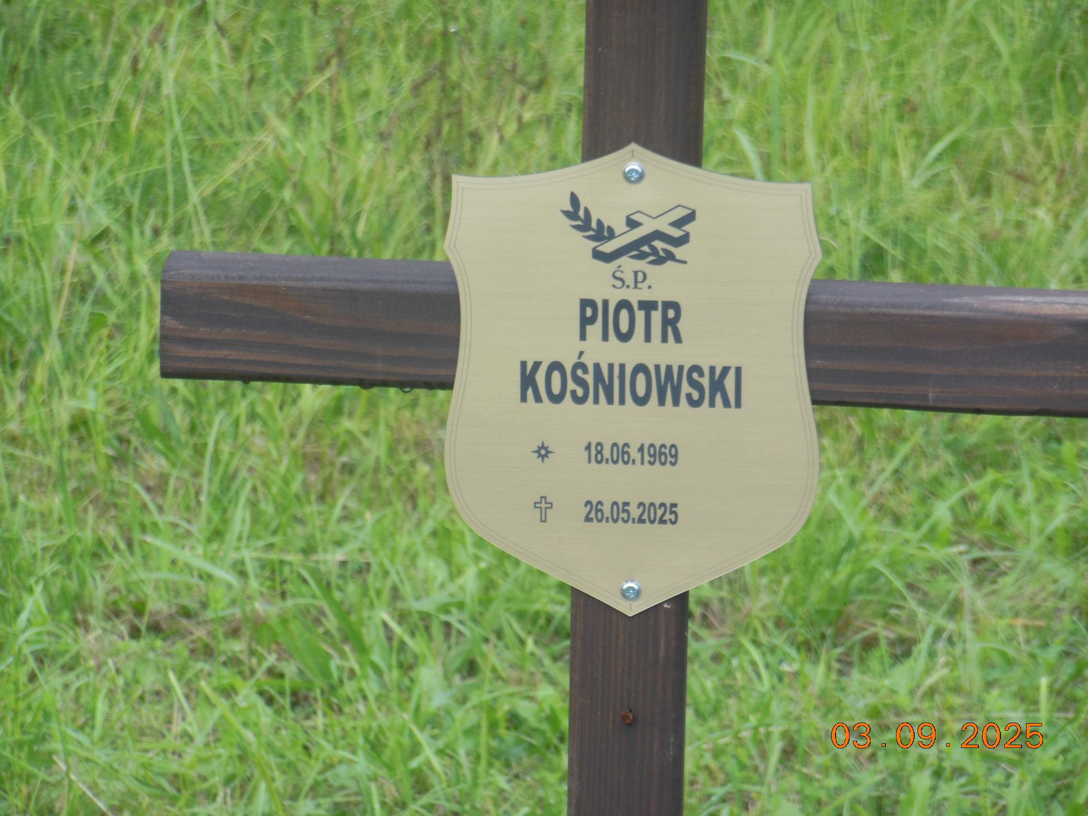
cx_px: 544
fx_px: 6883
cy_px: 408
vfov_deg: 6.8
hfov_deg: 9.0
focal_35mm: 219
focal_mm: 39.1
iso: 125
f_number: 5.7
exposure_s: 1/200
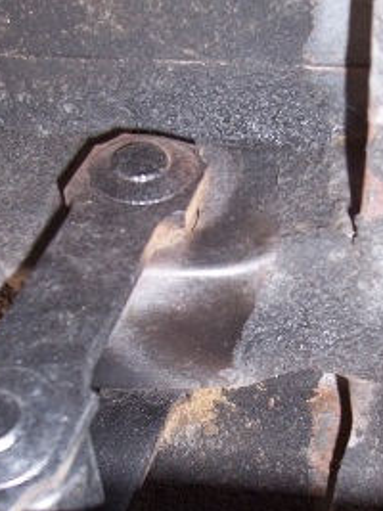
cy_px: 320
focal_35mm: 51
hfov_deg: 28.4
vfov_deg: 37.3
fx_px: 753
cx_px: 247
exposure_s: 1/60
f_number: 2.7
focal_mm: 5.6
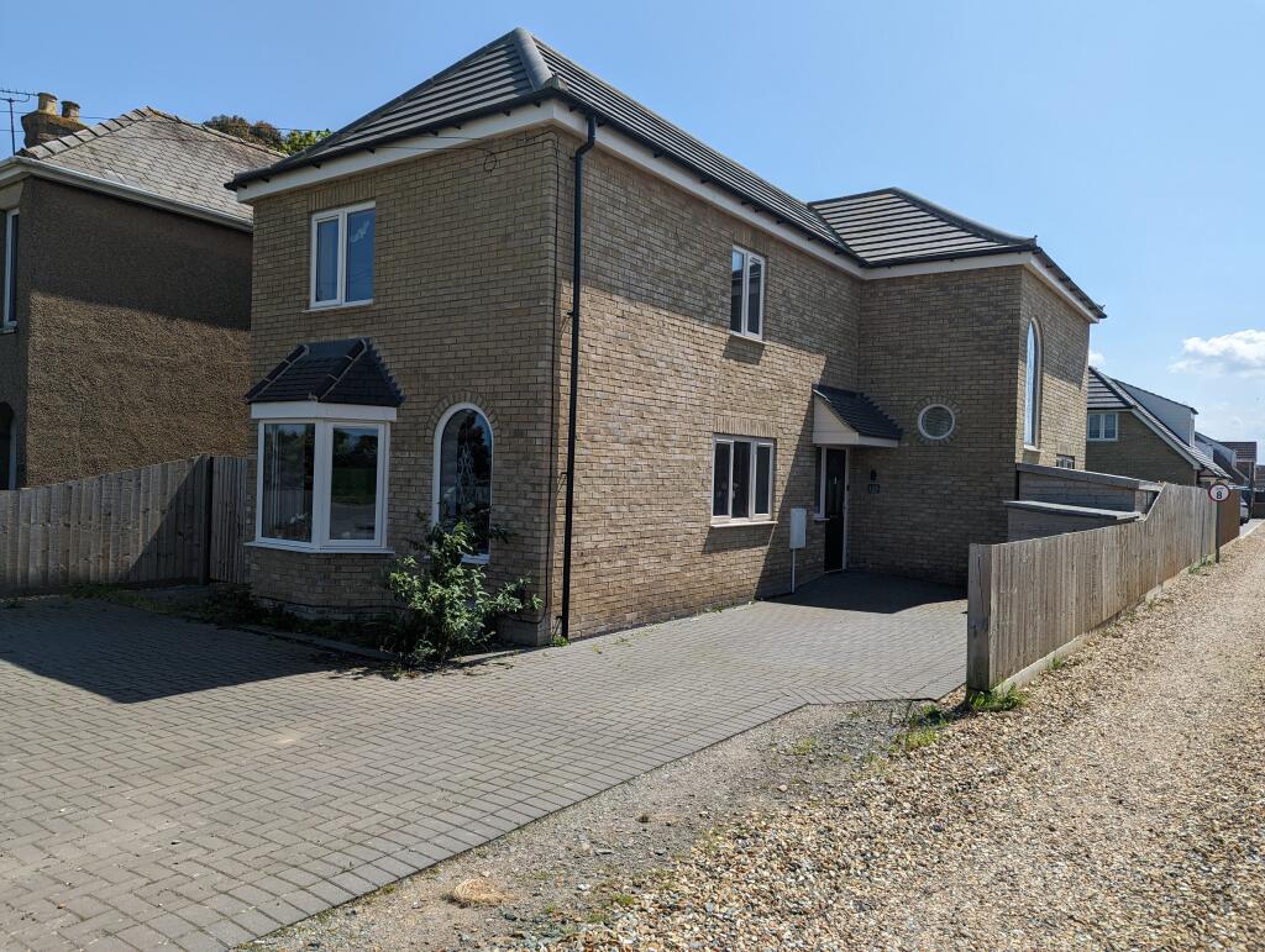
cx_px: 632
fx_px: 878
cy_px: 476
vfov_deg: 56.9
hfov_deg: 71.5
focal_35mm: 24
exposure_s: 1/2358
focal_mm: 6.81
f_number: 1.85
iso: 45
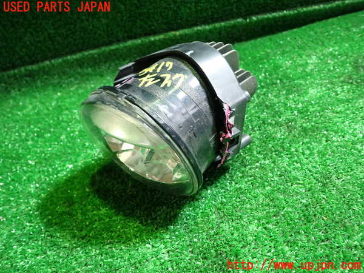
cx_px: 182
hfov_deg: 63.4
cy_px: 136
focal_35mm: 28
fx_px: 294
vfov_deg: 49.7
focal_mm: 5.05
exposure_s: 1/30
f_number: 2.2
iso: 500
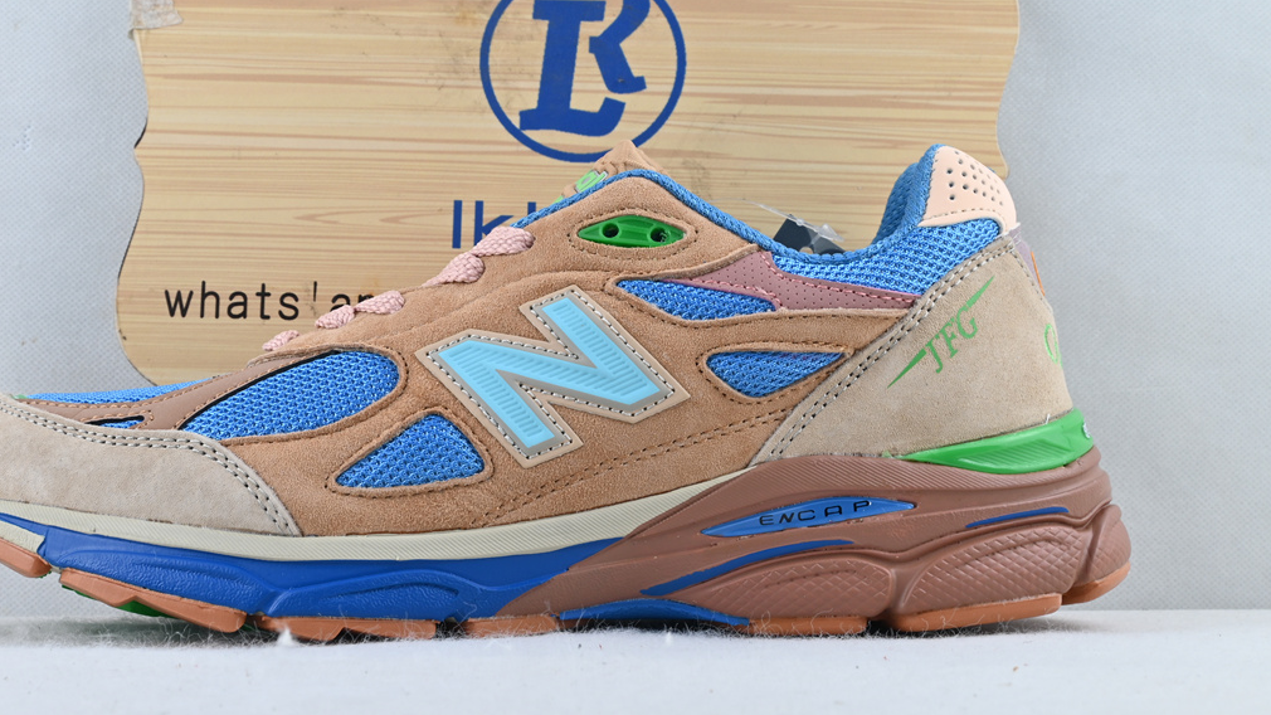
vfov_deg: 21.1
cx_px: 540
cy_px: 376
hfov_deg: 36.6
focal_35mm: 57
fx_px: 1919
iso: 100
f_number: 10
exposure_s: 1/15
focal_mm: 30.5
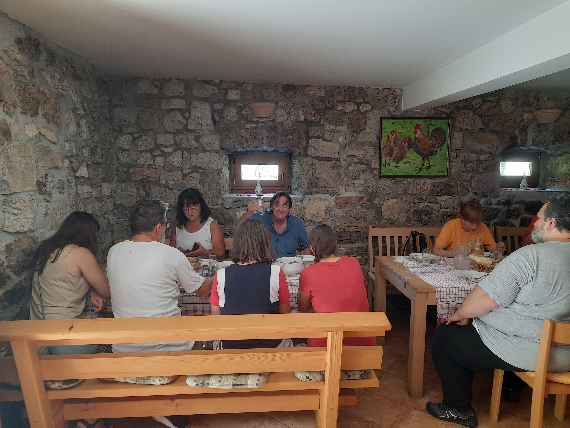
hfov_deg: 69.4
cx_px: 285
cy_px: 214
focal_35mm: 25
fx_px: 412
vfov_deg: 54.9
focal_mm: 4.6
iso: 250
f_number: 2
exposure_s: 1/50
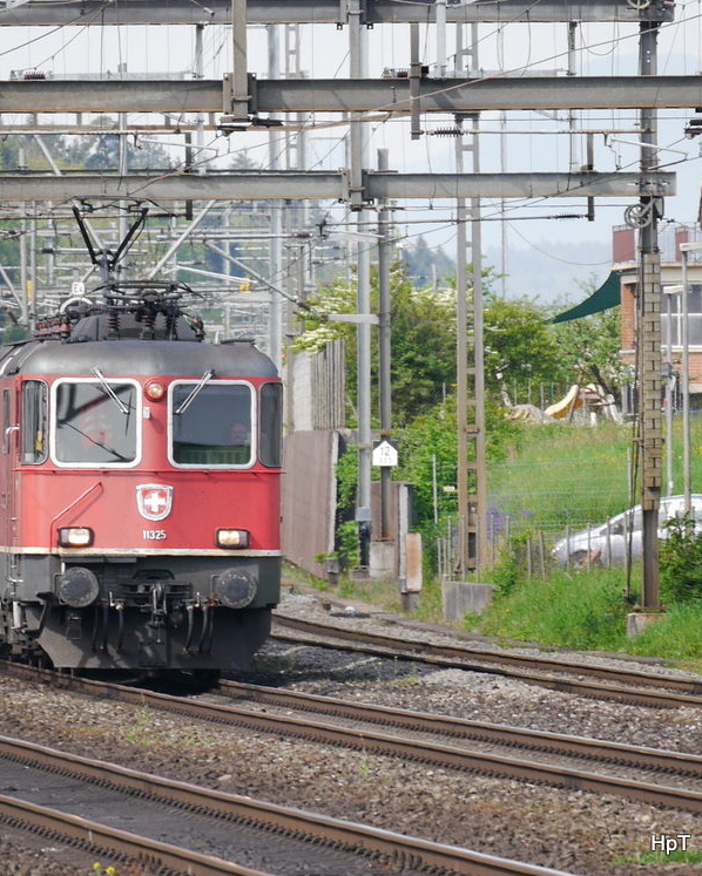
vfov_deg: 4.9
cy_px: 438
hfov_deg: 3.9
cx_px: 131
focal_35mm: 392
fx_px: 10176
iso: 200
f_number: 5.6
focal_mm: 150
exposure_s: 1/320
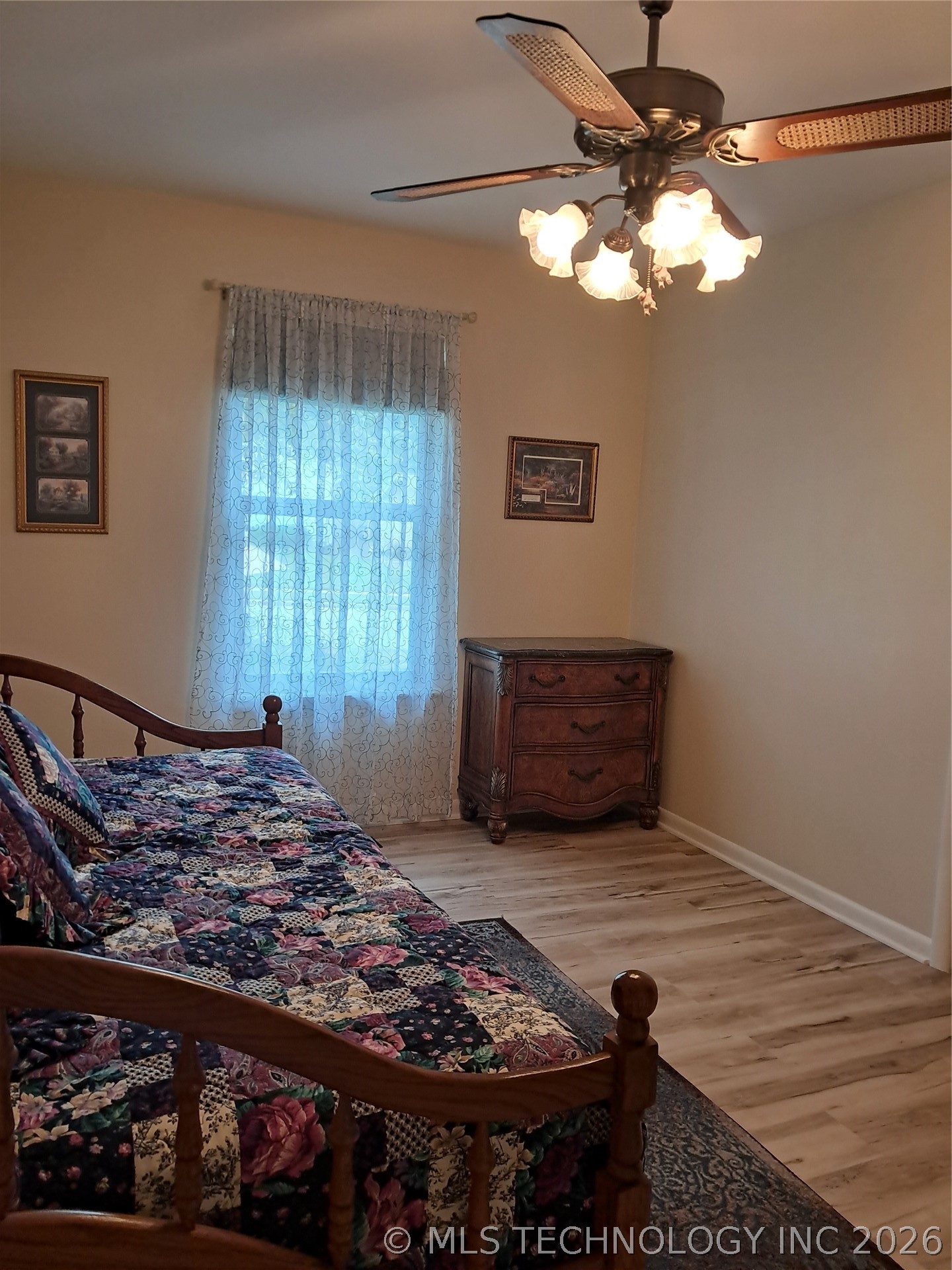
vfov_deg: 65.3
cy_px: 635
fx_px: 990
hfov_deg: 51.4
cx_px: 476
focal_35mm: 27
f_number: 1.8
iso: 125
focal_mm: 4
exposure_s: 1/50
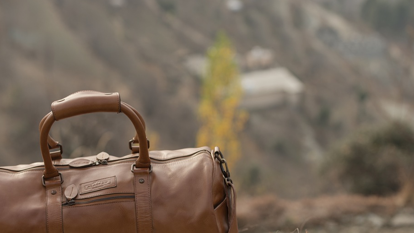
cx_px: 192
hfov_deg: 18.2
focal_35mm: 118
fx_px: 1295
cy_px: 178
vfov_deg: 10.2
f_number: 4
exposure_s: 1/250
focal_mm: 85
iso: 80
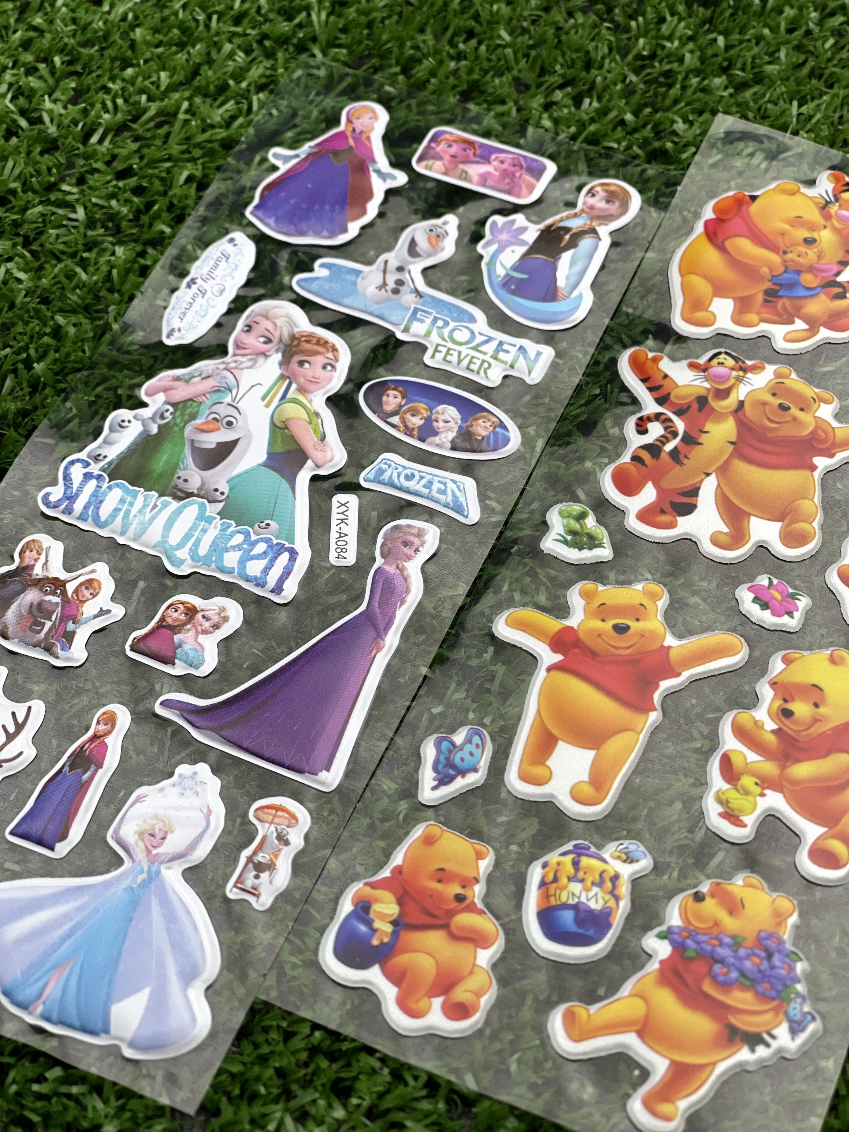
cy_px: 566
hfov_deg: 22.9
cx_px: 424
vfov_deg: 30.3
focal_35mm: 64
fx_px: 2093
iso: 100
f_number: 2.2
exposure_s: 1/100
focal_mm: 7.5
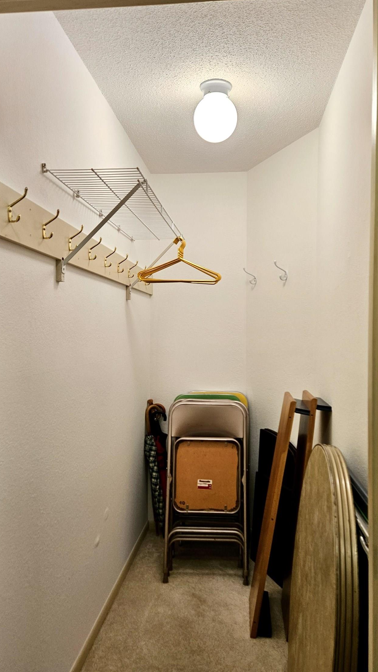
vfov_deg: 71.9
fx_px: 463
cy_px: 338
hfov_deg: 44.4
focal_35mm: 26
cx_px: 204
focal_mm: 5.4
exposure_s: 1/120
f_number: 1.8
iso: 100
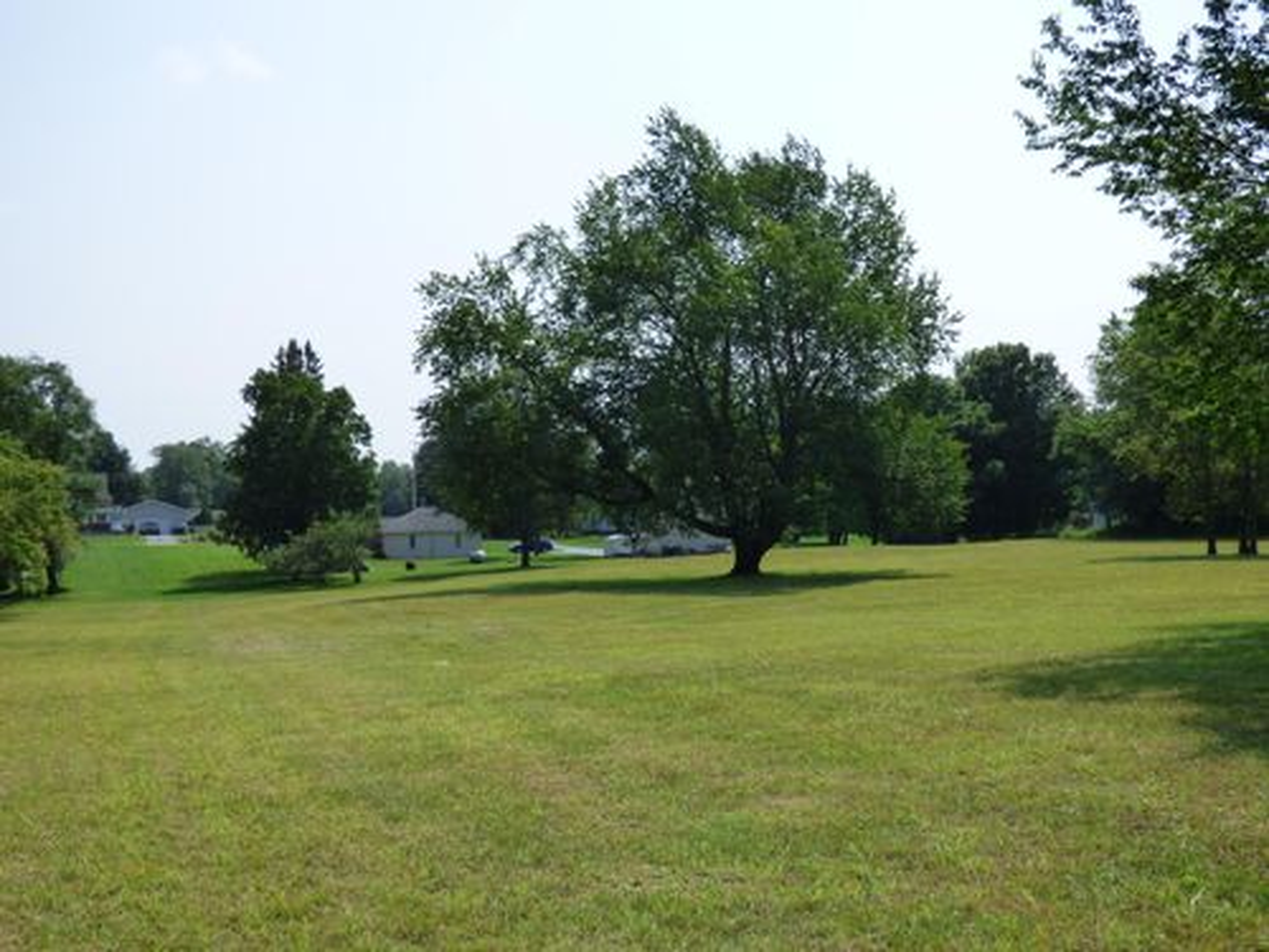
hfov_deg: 42.1
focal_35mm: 45
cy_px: 476
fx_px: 1650
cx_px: 634
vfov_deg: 32.2
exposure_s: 1/1300
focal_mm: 7.79
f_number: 3.7
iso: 160
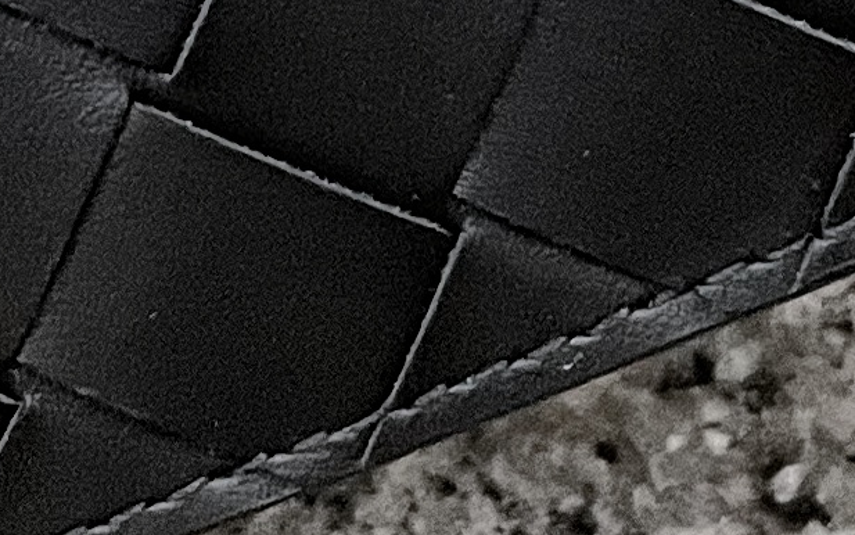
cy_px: -791
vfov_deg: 6.9
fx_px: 4195
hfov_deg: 11.5
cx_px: -109
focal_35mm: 180
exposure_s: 1/60
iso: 200
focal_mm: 4.2
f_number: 1.6
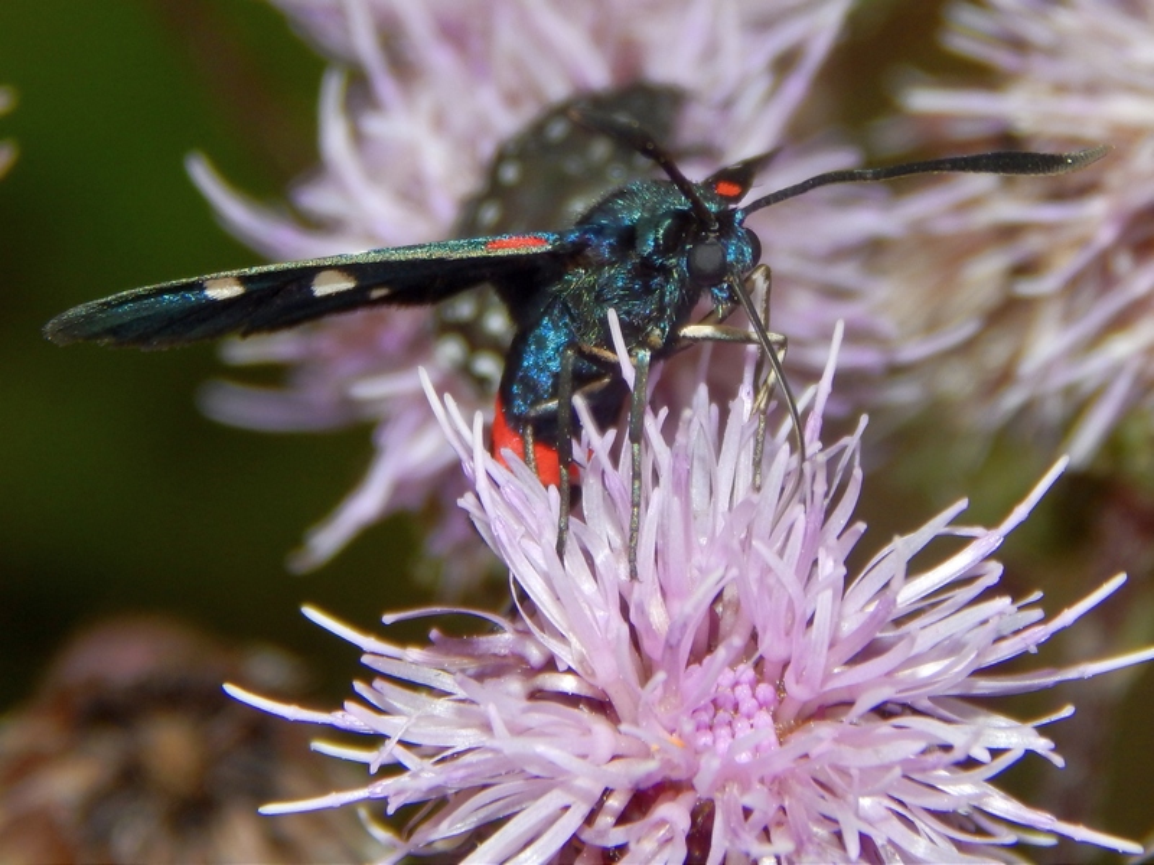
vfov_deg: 7.1
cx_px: 577
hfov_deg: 9.5
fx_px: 6967
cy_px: 432
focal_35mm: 209
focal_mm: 37.1
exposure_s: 1/100
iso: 125
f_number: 10.9
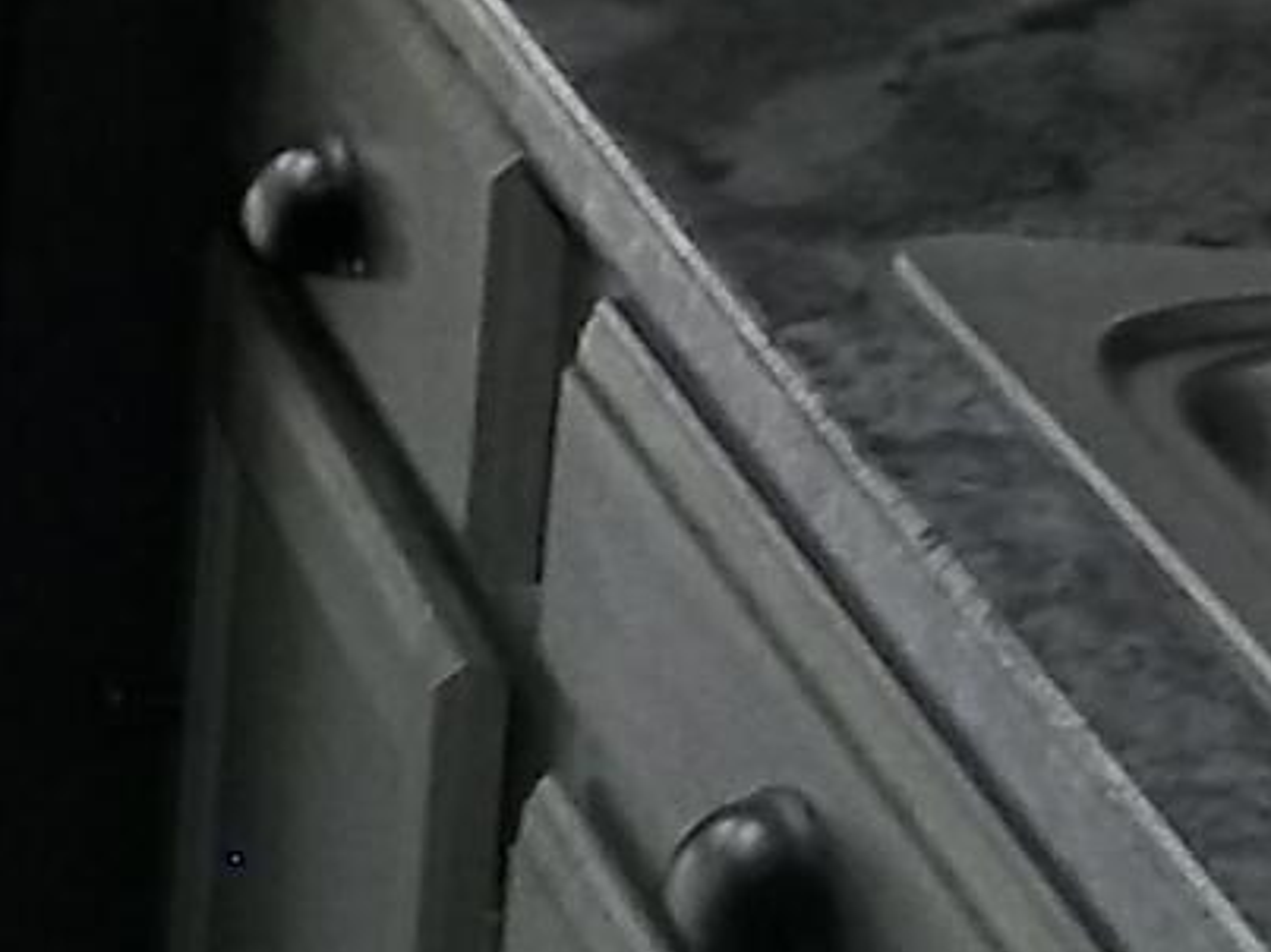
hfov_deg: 7.9
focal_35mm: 201
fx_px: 7378
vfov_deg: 7.2
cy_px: -772
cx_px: -3072
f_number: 3.5
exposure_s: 1/80
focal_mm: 4.9
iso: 80
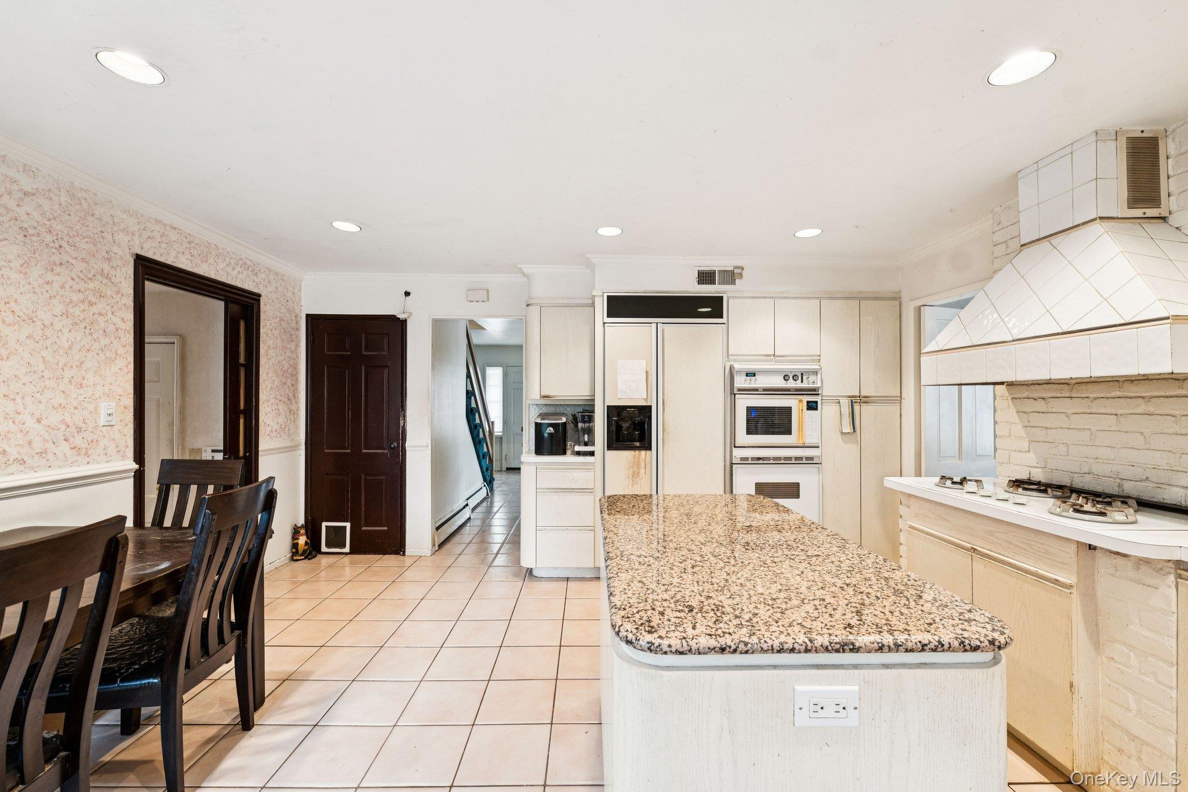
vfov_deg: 81.2
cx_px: 594
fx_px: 462
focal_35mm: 14
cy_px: 396
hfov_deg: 104.3
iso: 500
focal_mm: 14
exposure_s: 1/13
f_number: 7.1
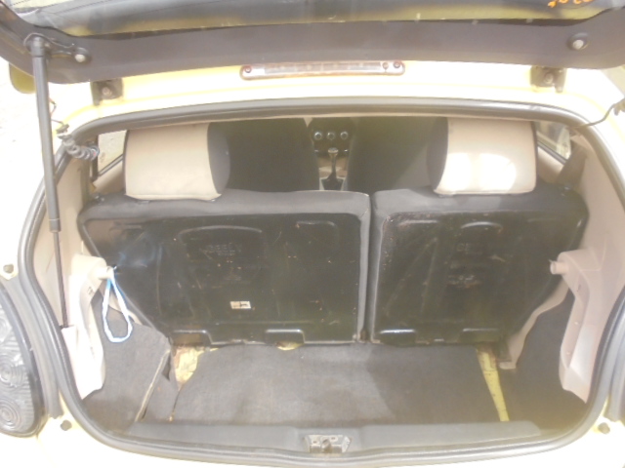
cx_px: 312
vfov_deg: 53.1
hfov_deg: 67.3
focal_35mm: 26
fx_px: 469
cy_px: 234
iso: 400
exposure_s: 1/30
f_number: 3.5
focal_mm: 4.6
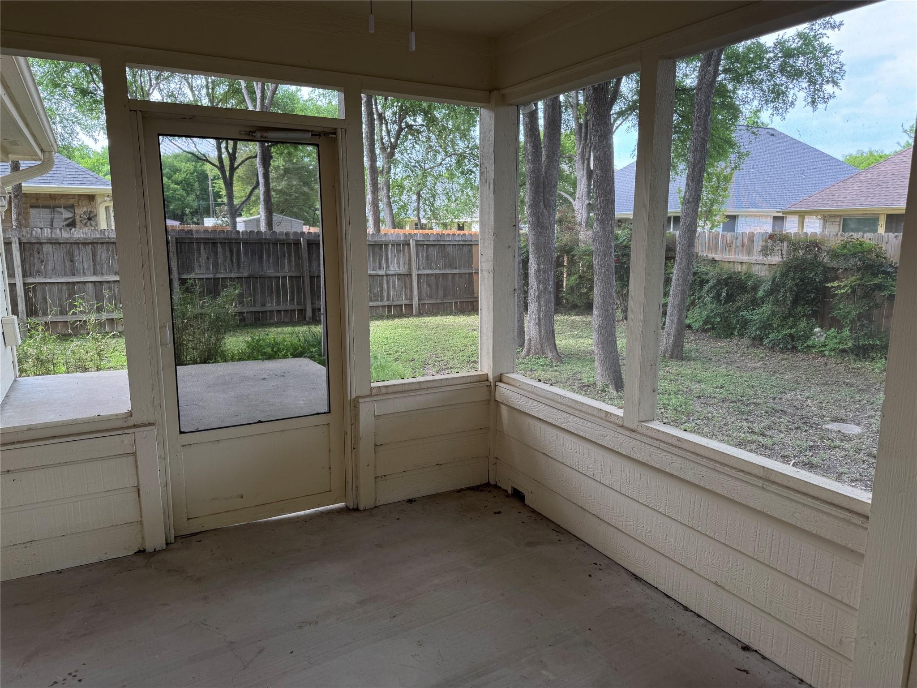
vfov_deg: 56.8
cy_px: 344
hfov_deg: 71.6
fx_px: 636
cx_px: 458
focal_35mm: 24
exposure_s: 1/159
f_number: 1.78
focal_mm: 6.76
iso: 64
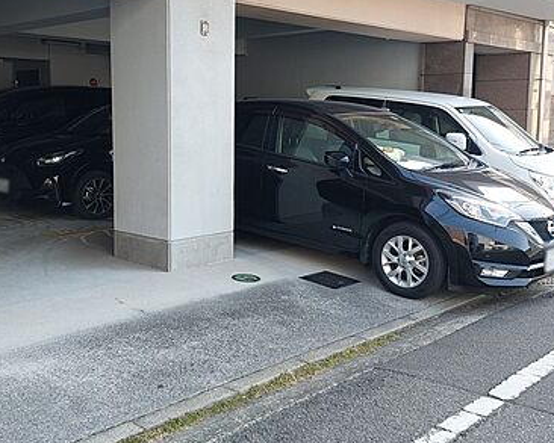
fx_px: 672
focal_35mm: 41
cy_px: 201
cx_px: 212
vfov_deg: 36.5
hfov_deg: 44.5
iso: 25
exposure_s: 1/120
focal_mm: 5.23
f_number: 1.8
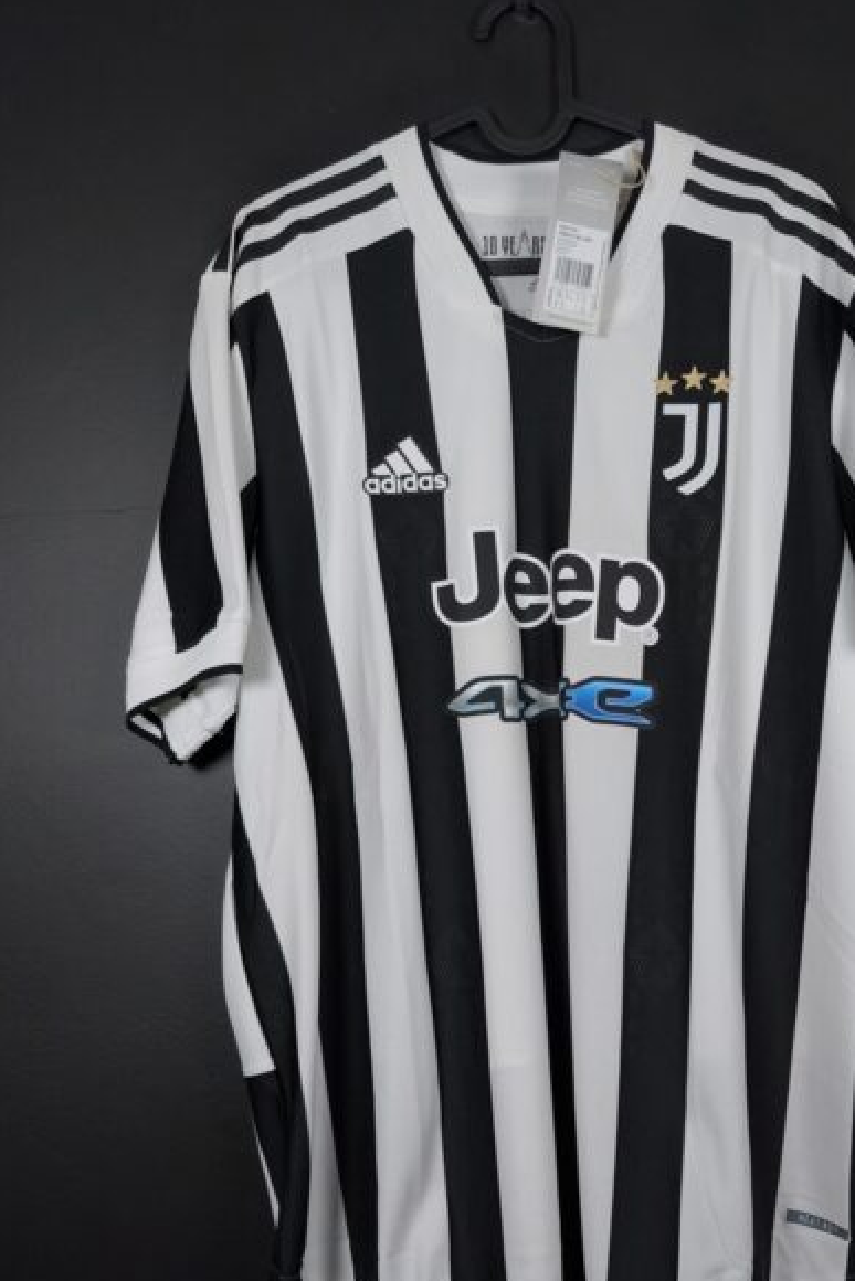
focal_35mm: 33
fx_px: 1175
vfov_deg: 56.2
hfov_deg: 39.6
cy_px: 837
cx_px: 550
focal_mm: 6.57
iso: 400
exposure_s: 1/160
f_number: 1.6
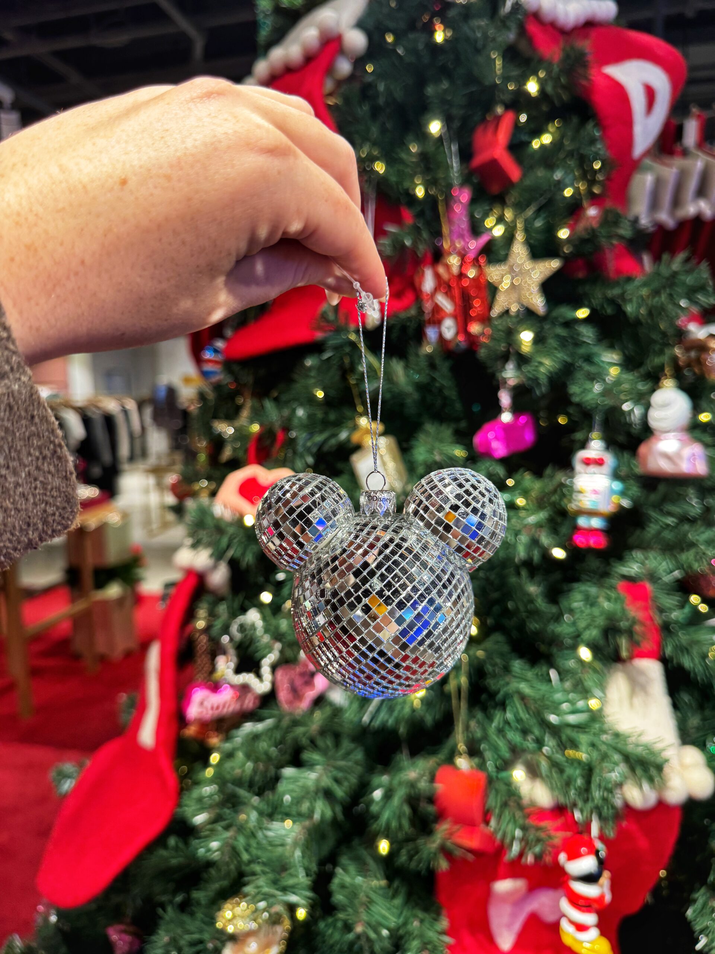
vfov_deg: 71.6
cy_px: 477
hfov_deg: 56.8
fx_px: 661
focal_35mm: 24
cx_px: 358
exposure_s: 1/100
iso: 160
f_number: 1.78
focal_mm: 6.76
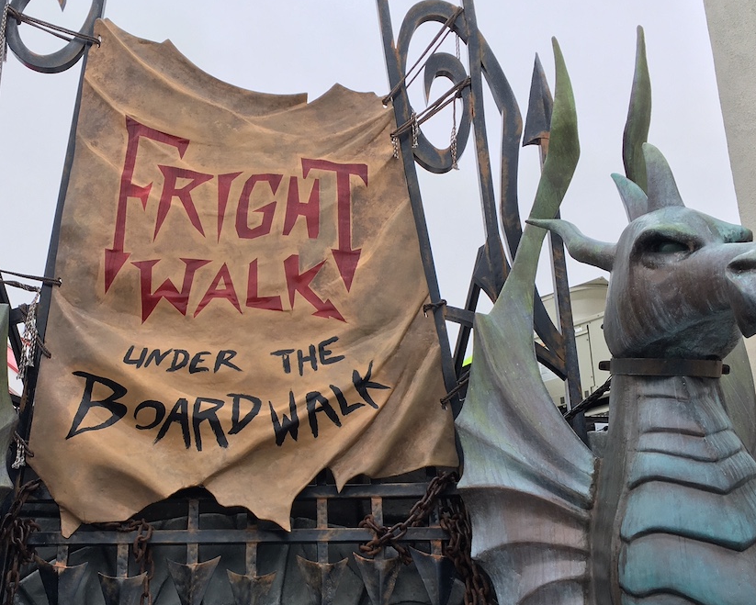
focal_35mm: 44
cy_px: 377
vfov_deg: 34.0
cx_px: 265
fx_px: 985
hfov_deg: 41.6
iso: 25
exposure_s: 1/999
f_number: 2.2
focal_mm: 4.15
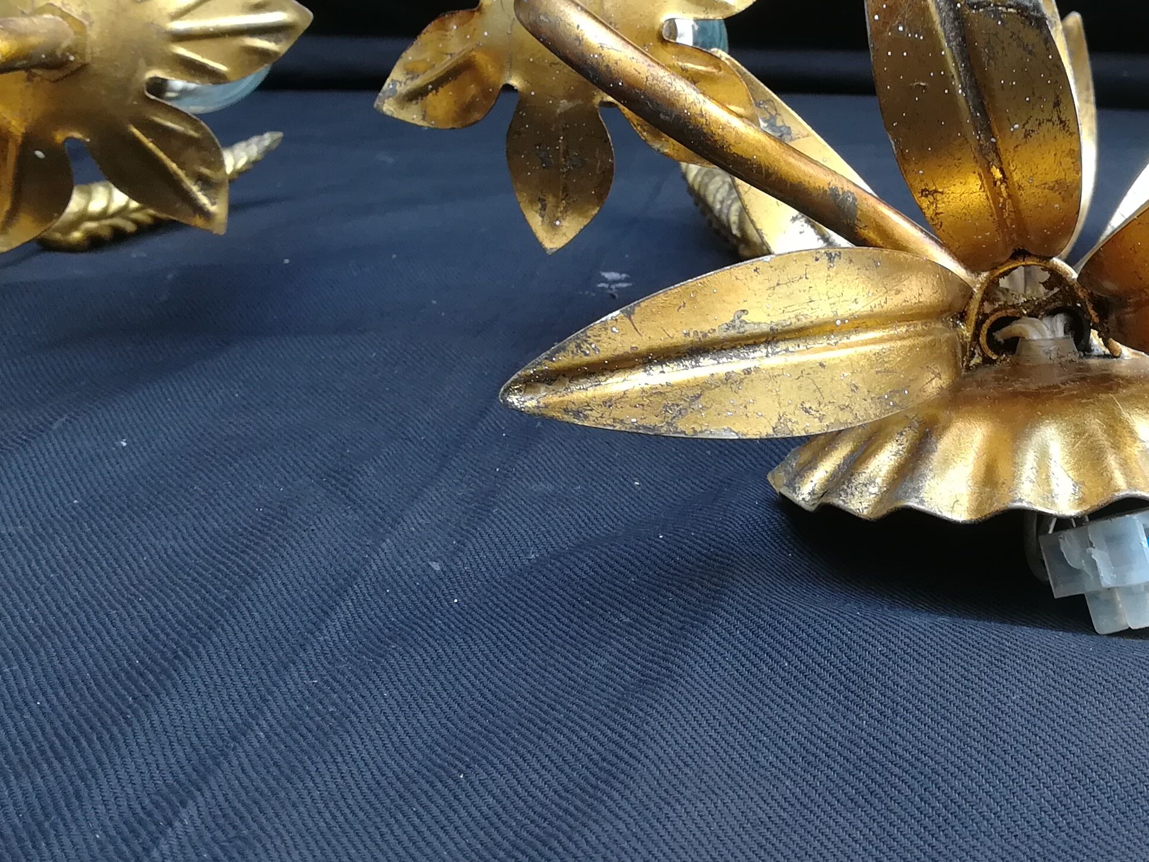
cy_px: 257
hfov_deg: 35.8
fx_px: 1759
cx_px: 756
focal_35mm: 53
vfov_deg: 27.3
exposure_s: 1/50
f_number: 2.2
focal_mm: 3.83
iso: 100
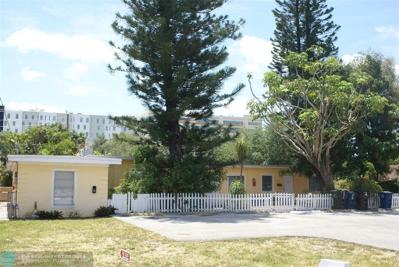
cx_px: 200
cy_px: 134
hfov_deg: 46.4
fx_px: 466
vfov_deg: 31.9
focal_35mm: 42
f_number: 9
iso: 100
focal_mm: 28
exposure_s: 1/160
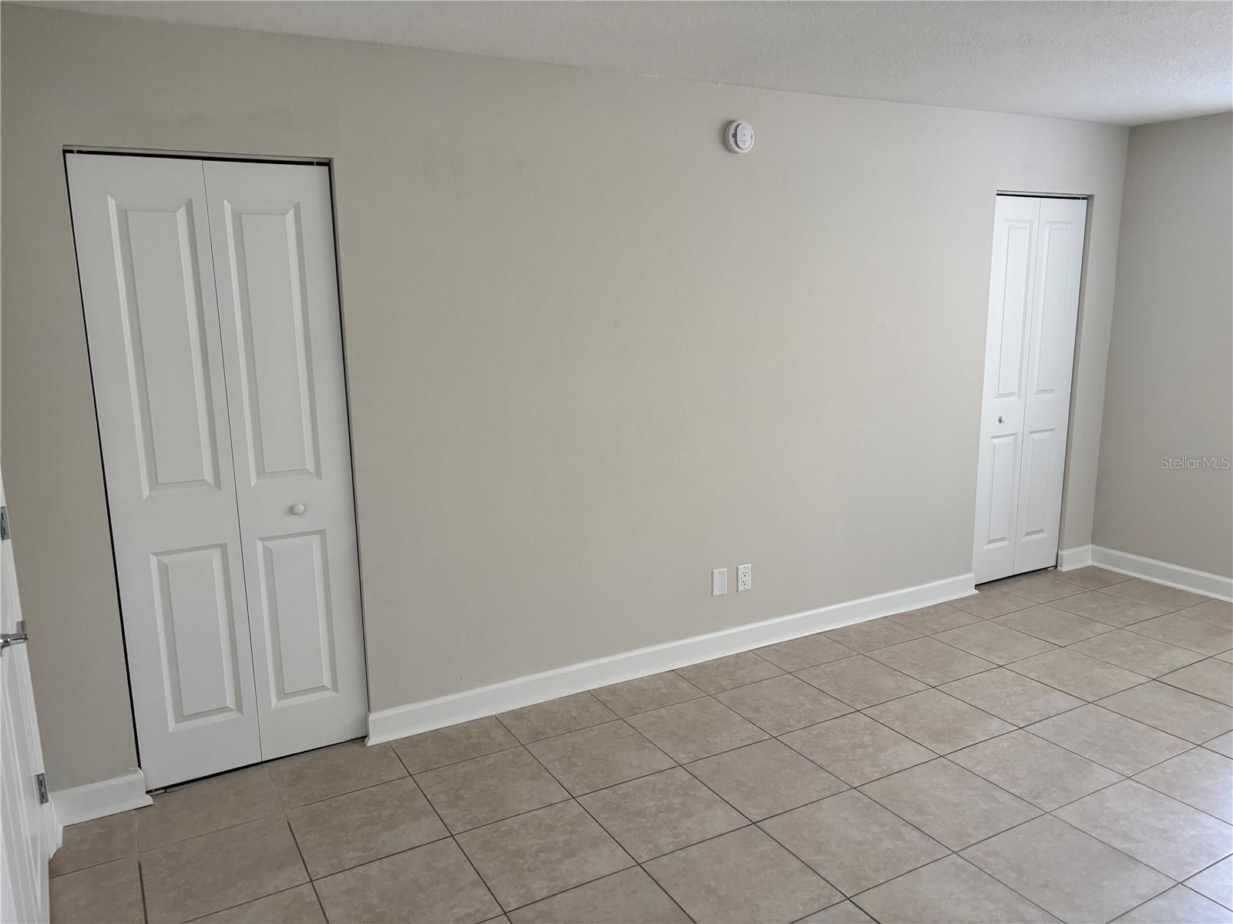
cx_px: 616
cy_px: 462
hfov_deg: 67.3
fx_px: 926
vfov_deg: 53.1
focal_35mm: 26
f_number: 1.6
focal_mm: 5.96
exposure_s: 1/79
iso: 125
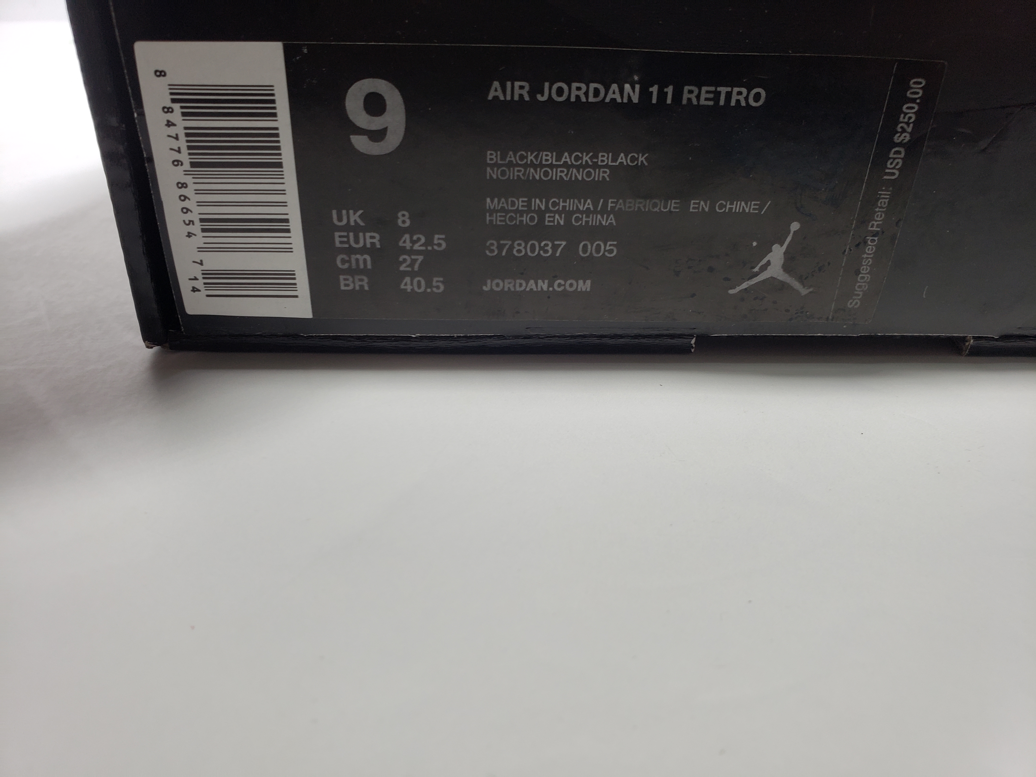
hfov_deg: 67.3
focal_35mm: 26
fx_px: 778
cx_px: 518
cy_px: 388
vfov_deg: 53.1
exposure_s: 1/100
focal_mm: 4.3
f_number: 2.4
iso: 80
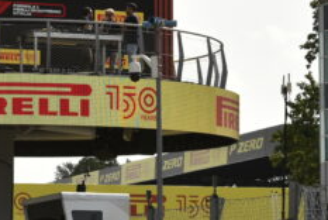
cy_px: 31
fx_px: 1970
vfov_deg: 6.4
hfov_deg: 9.5
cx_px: 0
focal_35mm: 216
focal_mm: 80
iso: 500
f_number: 16
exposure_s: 1/640
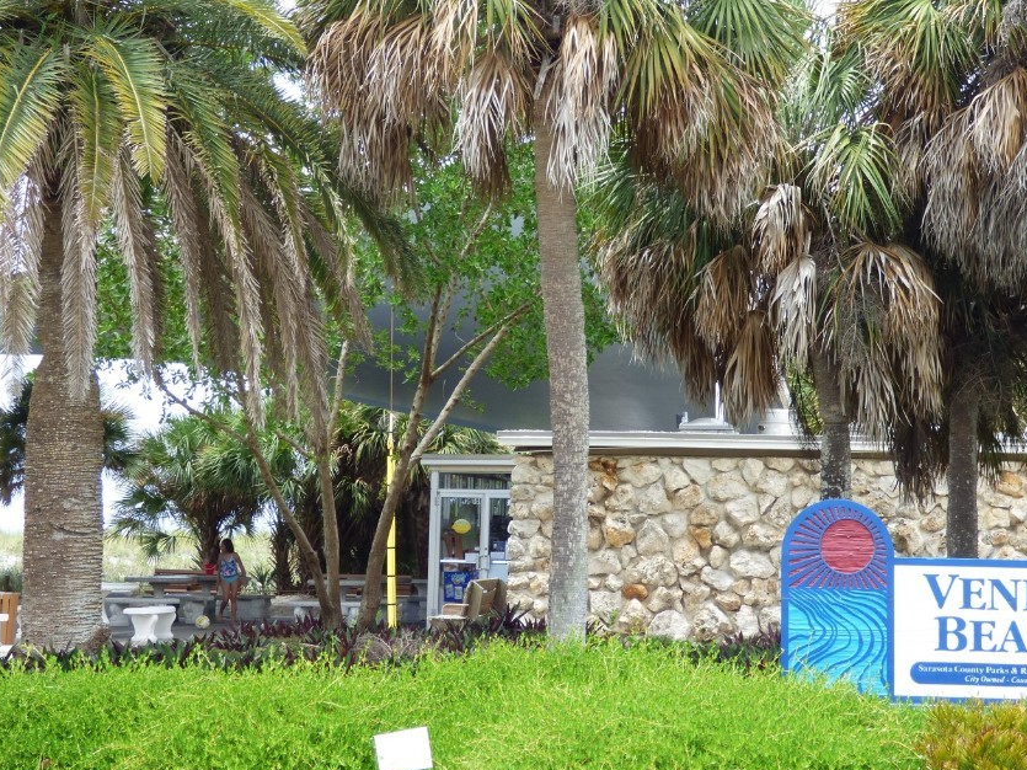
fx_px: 2729
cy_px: 305
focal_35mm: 92
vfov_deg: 16.0
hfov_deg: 21.3
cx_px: 600
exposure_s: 1/200
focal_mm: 12.7
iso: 100
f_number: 4.3
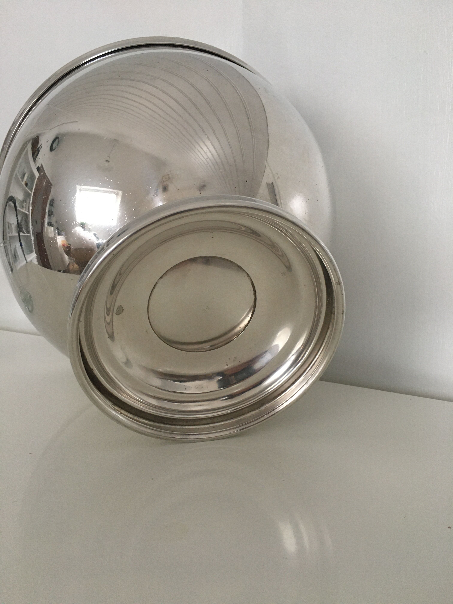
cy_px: 302
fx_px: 506
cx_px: 226
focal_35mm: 29
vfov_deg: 61.7
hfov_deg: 48.2
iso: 160
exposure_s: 1/33
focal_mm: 4.15
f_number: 2.2
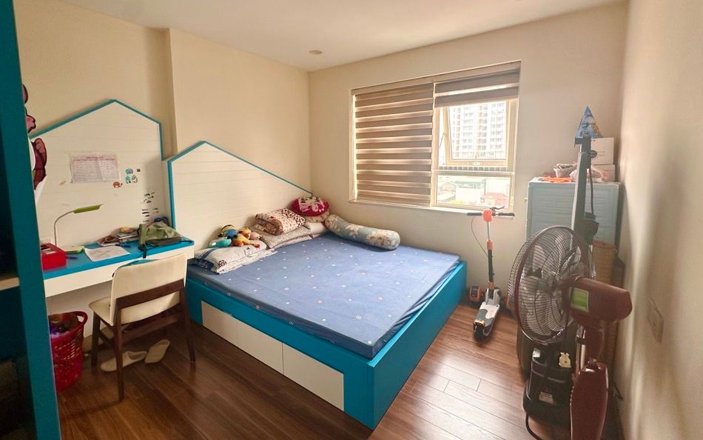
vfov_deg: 70.9
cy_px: 189
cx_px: 337
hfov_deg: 97.8
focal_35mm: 16
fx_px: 307
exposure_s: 1/99
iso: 80
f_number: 2.2
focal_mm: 2.22
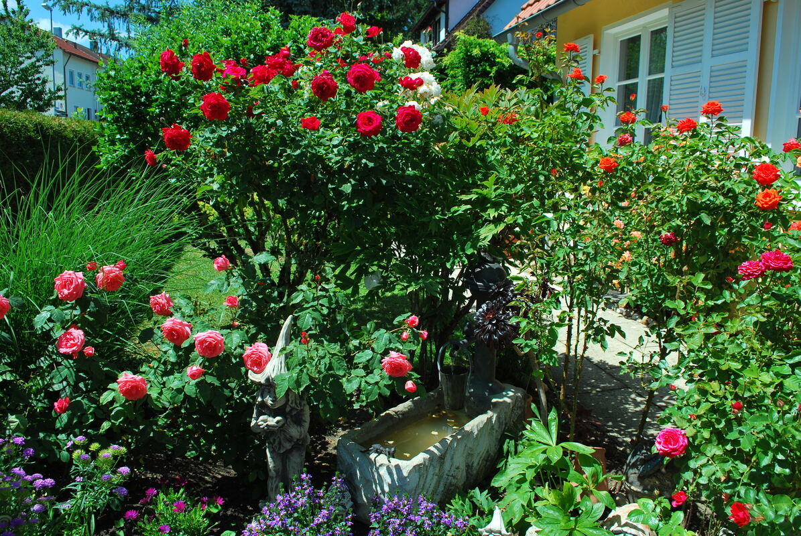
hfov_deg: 67.3
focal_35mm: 27
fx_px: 601
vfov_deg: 48.1
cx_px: 400
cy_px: 268
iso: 100
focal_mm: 18
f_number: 7.1
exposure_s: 1/200
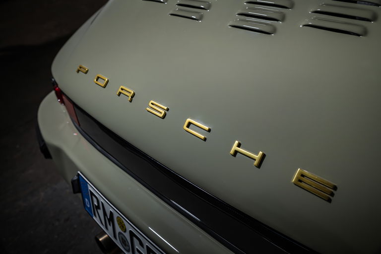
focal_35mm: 36
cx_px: 190
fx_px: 381
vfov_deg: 36.9
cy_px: 127
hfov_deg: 53.1
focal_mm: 36
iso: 250
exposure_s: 1/160
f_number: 5.6
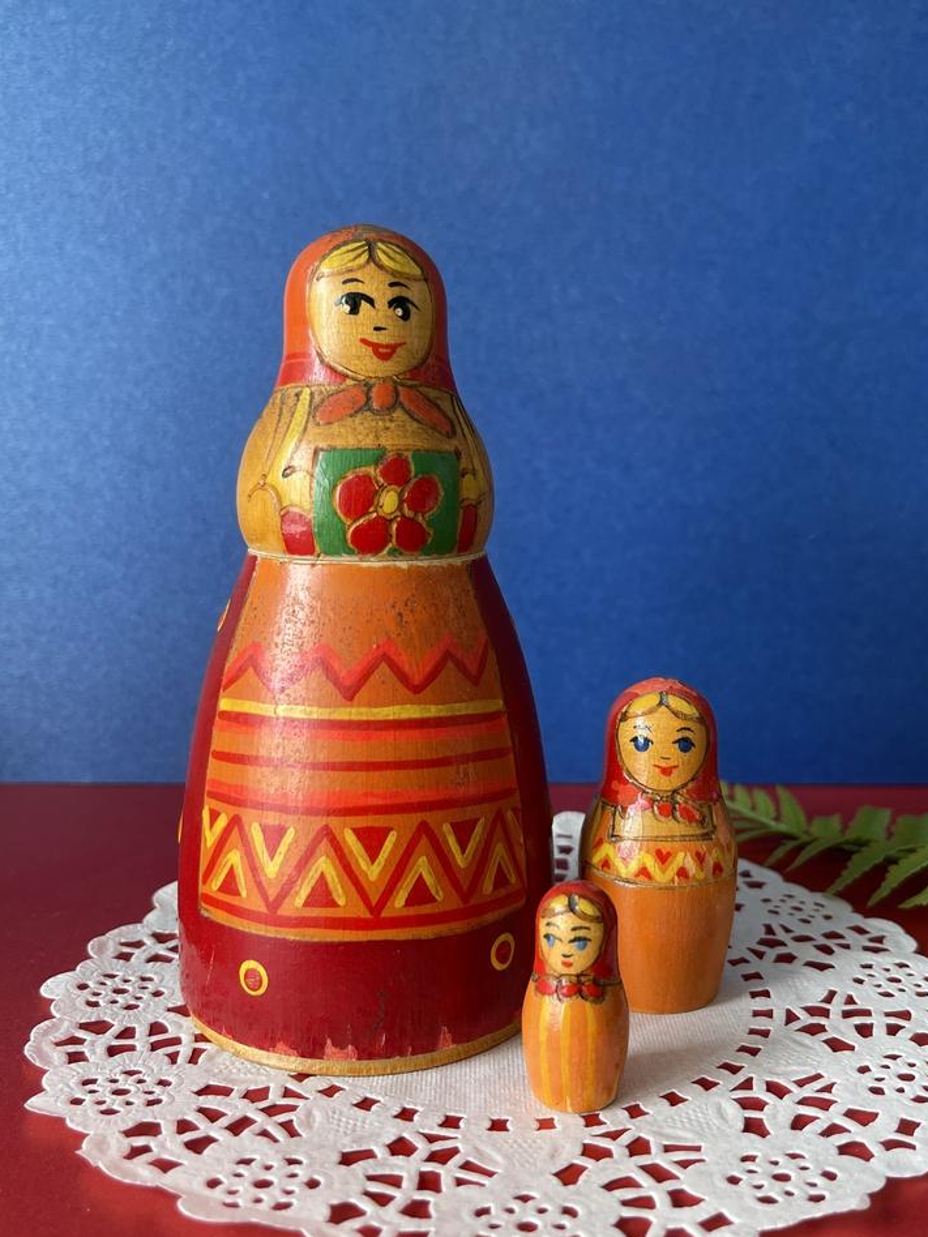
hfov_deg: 51.3
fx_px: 965
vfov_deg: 65.3
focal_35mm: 27
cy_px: 647
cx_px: 499
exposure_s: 1/121
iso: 80
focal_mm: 5.1
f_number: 1.6
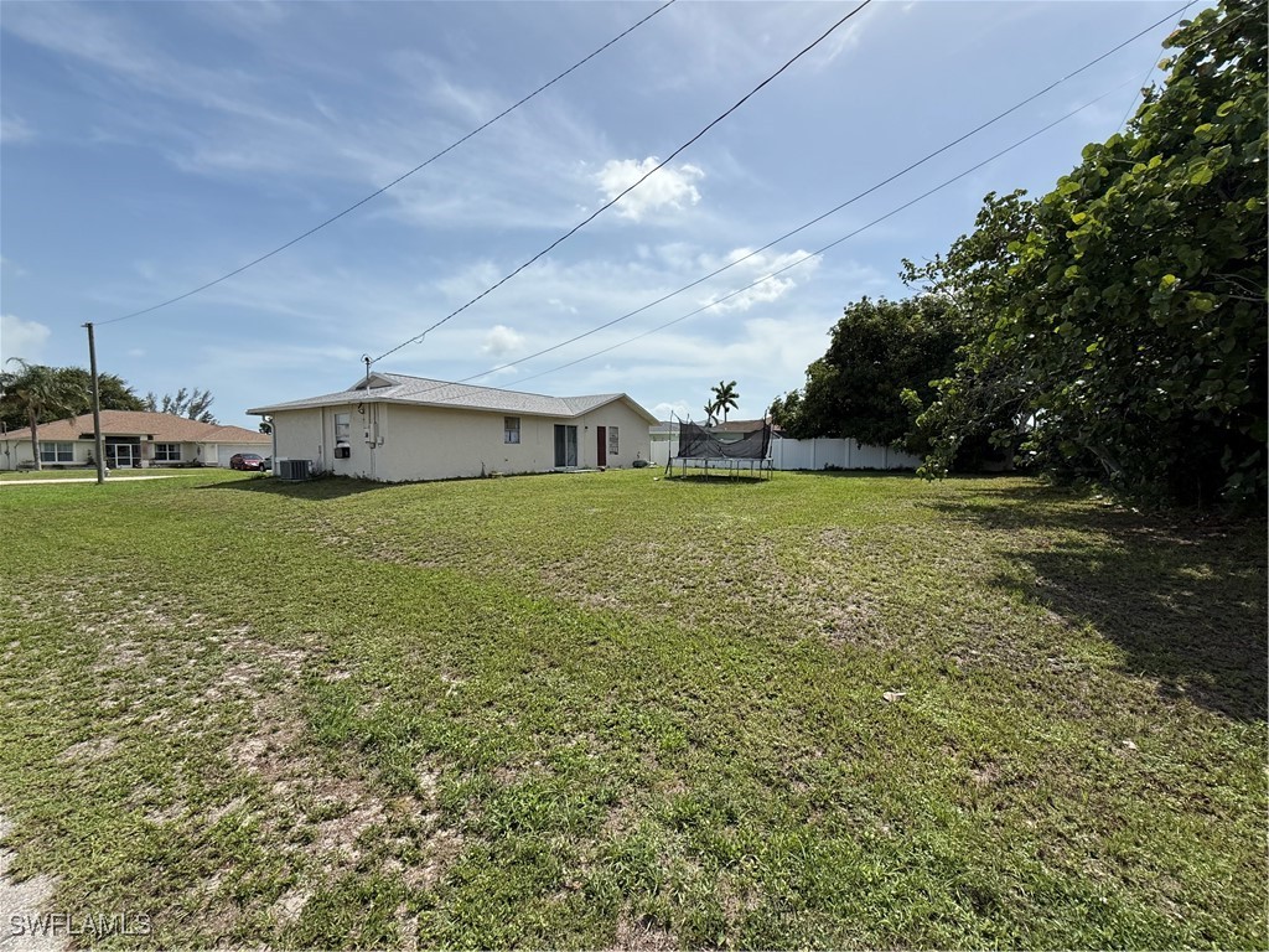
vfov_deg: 85.7
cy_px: 476
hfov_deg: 102.1
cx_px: 634
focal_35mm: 14
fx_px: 513
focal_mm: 2.22
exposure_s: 1/3663
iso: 50
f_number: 2.2
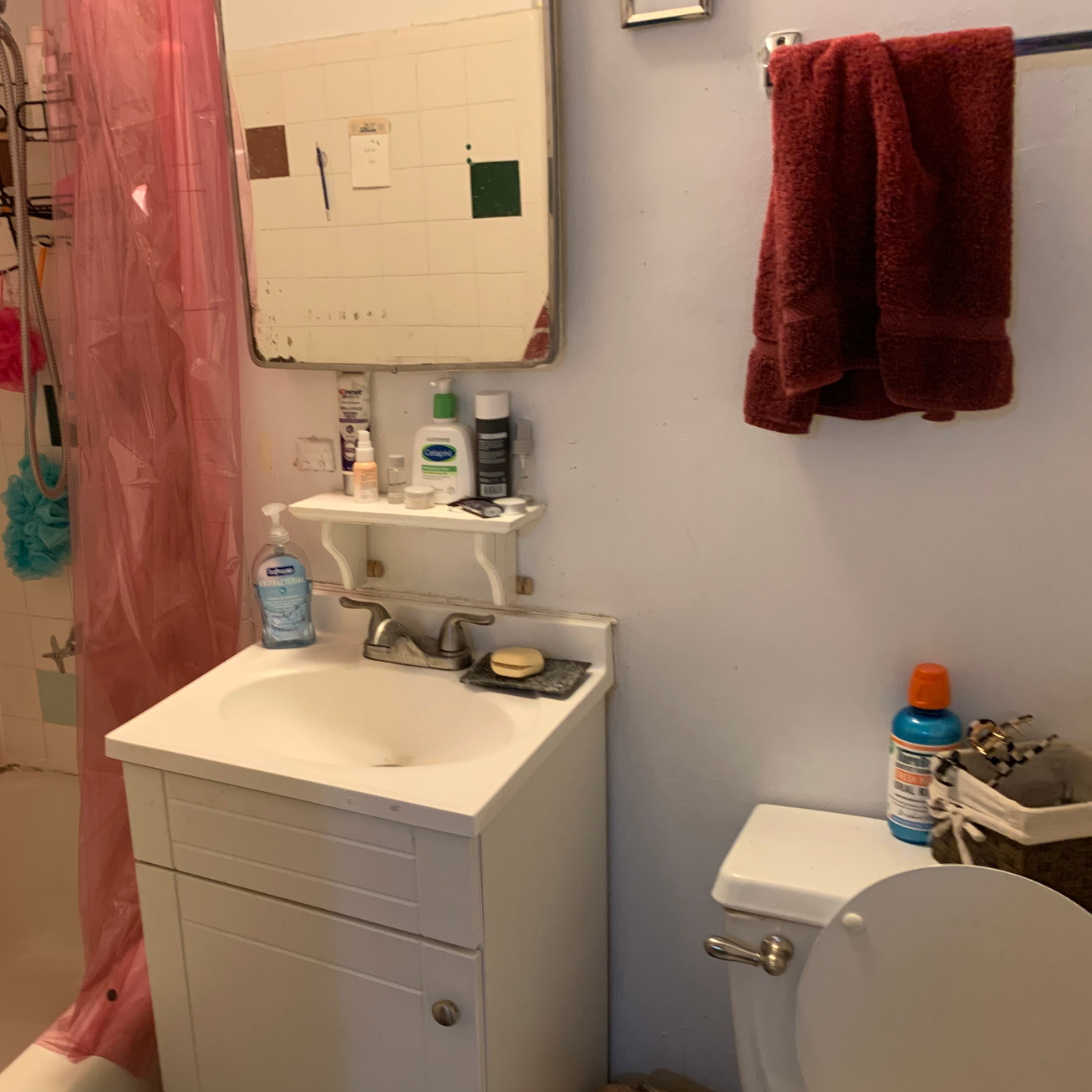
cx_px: 292
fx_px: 1285
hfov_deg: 44.7
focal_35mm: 36
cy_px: 606
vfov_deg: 46.0
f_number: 1.8
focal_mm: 4.25
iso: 320
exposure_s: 1/60
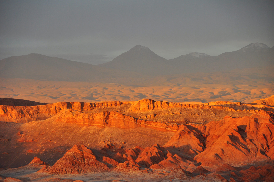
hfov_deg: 10.6
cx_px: 137
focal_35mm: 195
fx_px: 1482
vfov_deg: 7.0
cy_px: 91
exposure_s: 1/160
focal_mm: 130
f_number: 5.6
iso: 200
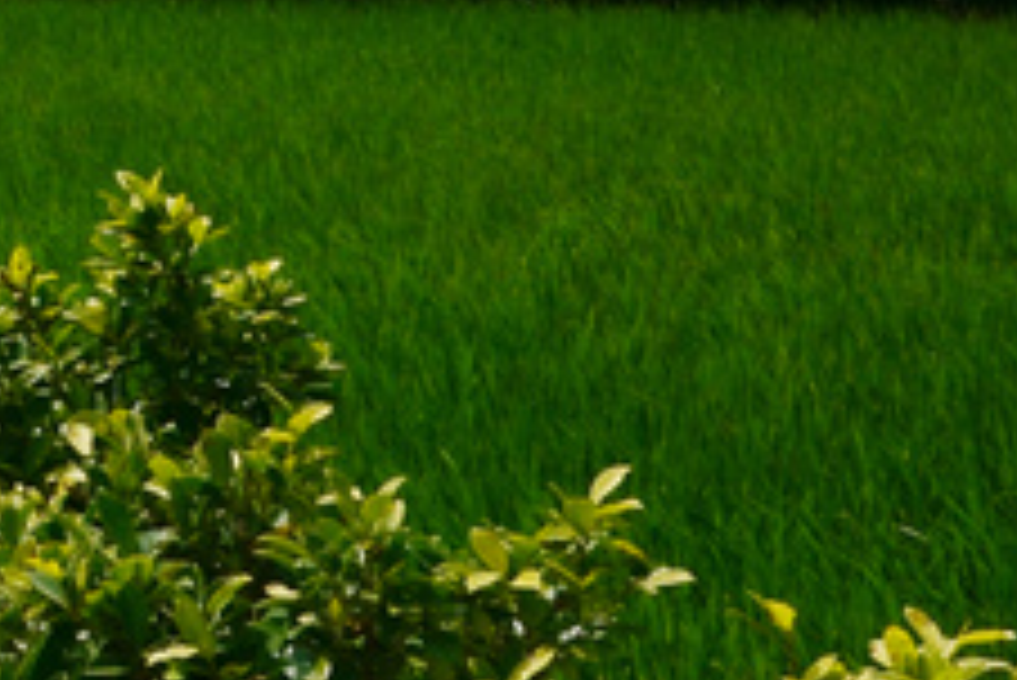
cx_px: -1274
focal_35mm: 169
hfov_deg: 10.7
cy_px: -549
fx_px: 4784
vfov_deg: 7.9
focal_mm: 25
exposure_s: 1/400
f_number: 13
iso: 100
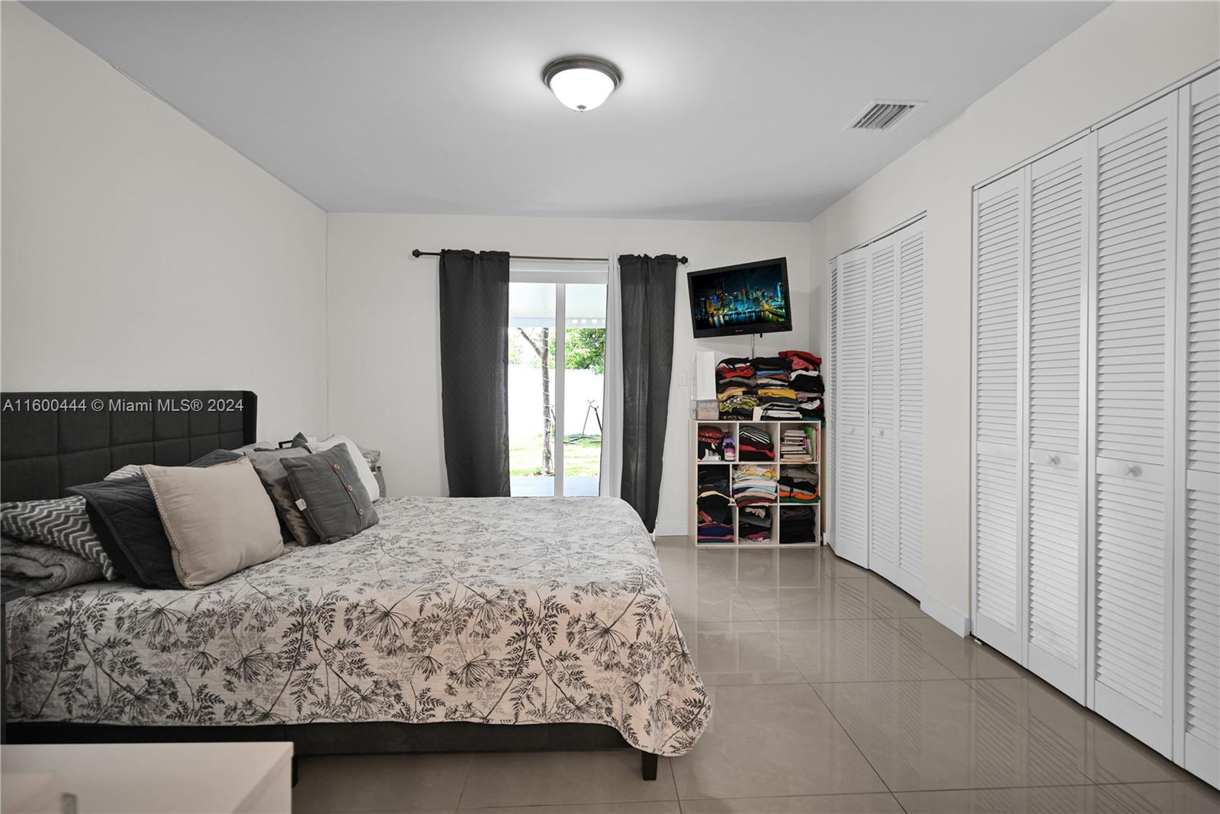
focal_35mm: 16
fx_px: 559
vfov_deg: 72.1
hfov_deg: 95.0
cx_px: 610
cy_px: 407
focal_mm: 16.5
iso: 280
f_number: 4
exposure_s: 1/15
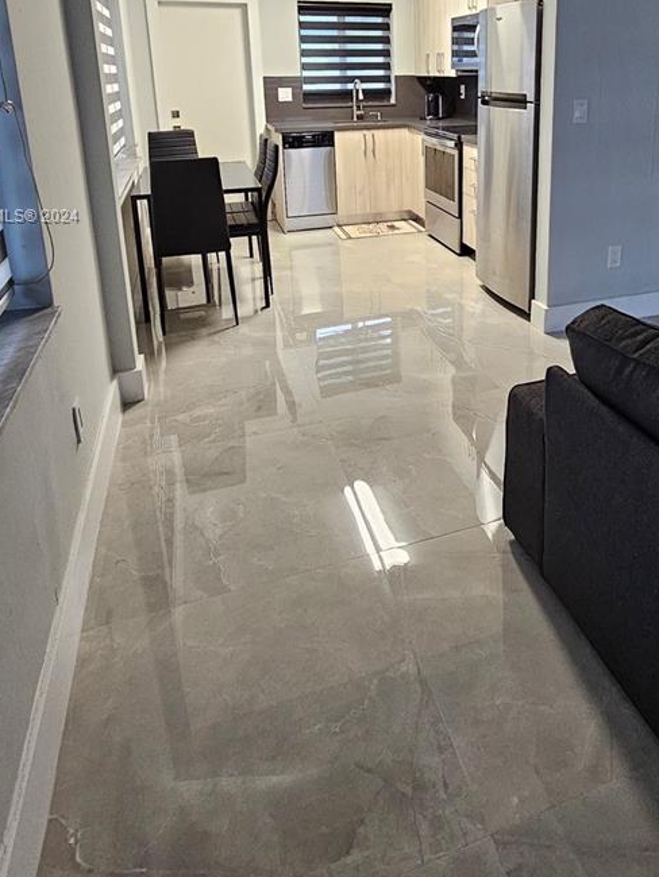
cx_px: 439
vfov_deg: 67.0
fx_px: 609
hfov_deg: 55.7
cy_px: 217
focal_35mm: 24
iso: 320
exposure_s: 1/40
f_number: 2.2
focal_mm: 2.2
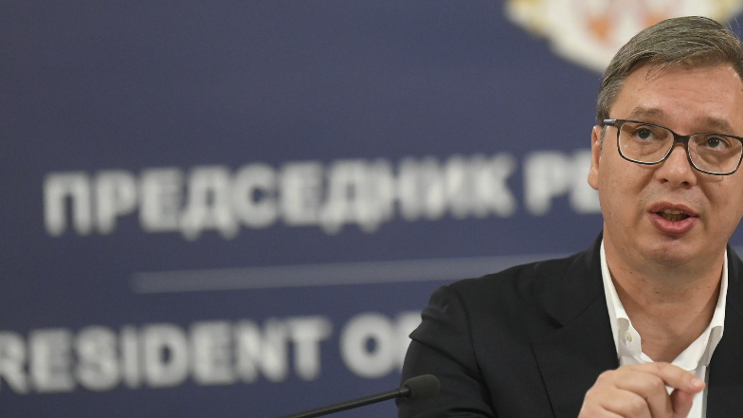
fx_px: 7033
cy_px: 145
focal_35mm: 357
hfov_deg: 6.0
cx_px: 634
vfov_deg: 3.4
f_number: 2.8
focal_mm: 165
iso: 2500
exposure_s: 1/250
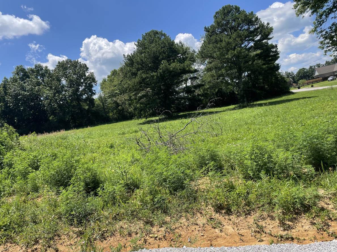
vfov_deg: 49.7
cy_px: 133
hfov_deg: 63.4
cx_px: 159
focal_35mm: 28
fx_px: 273
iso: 32
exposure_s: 1/2681
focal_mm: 4.2
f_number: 1.6
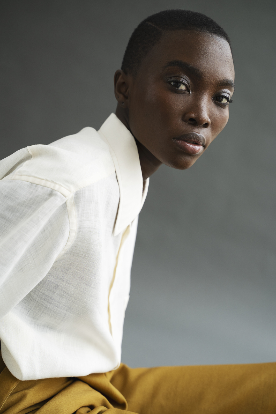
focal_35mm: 62
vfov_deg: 32.4
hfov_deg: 21.9
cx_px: 138
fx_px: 713
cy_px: 207
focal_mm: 62
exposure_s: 1/320
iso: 500
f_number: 3.5
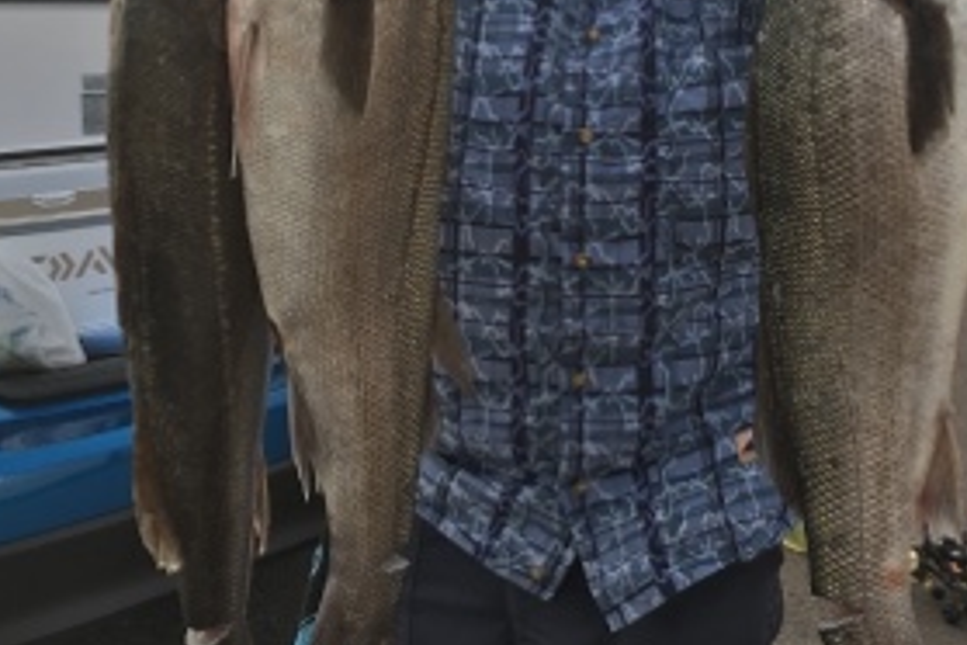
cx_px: 556
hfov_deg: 36.8
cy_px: 208
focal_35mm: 54
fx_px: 1450
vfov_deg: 24.9
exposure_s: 1/601
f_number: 2.2
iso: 25
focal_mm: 4.15
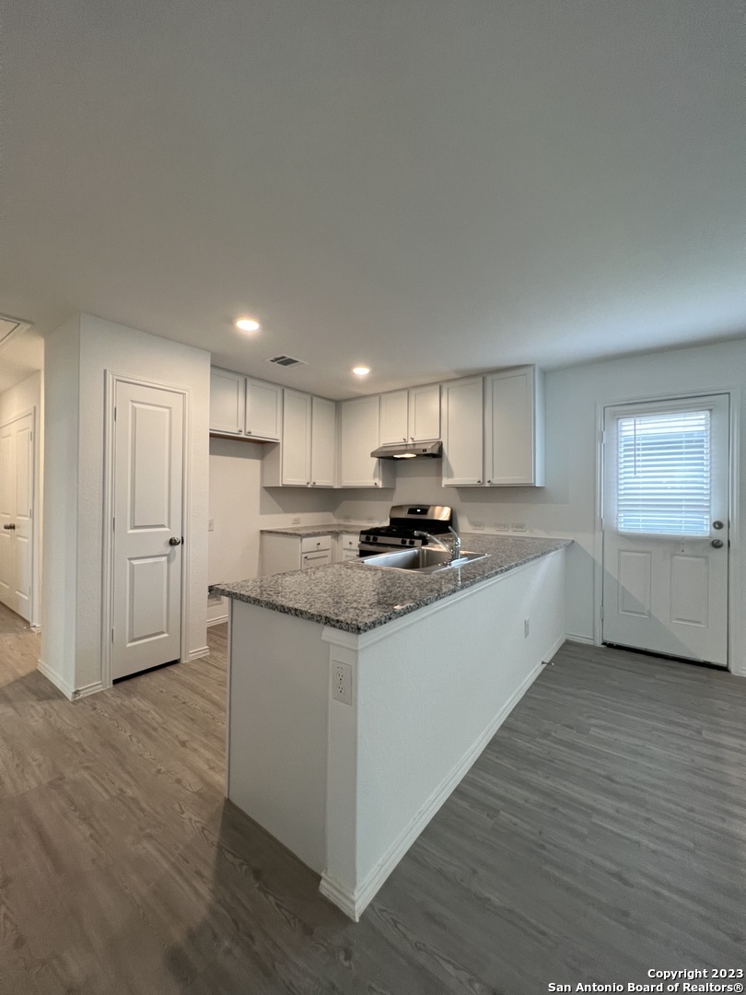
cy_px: 498
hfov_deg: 89.9
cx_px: 373
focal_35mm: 13
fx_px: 374
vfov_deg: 106.2
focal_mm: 1.57
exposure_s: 1/120
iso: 250
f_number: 1.8
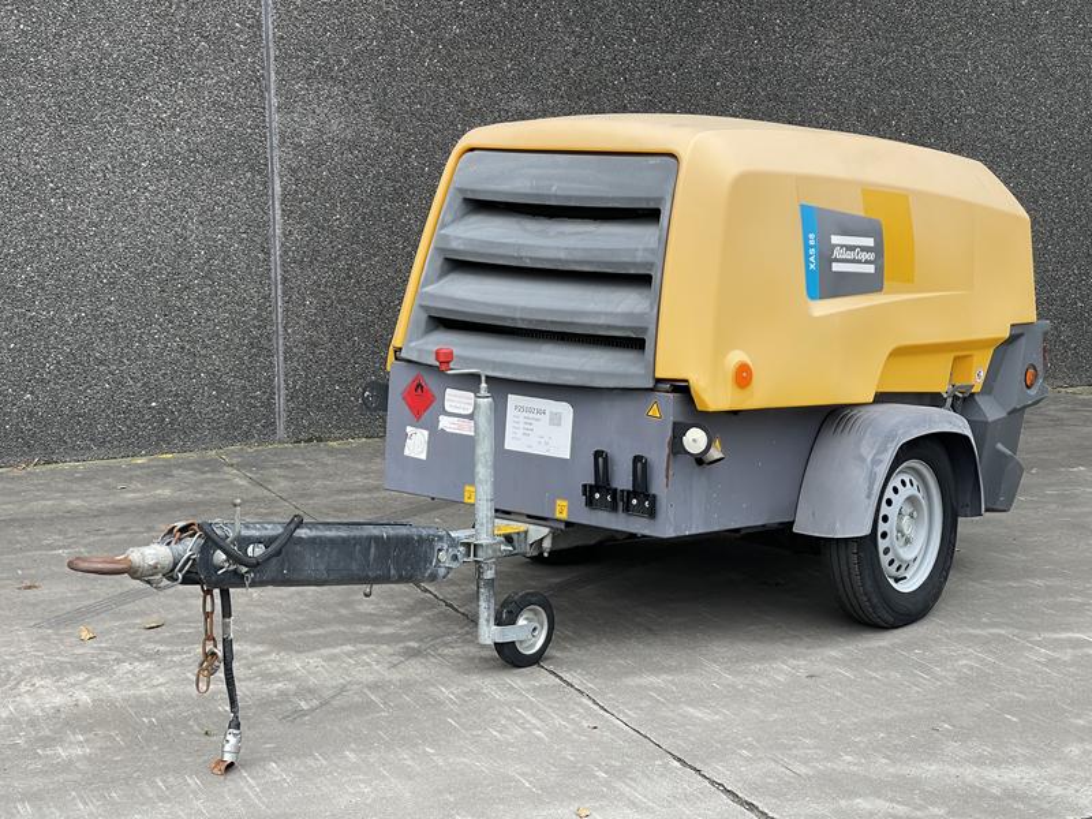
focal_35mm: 64
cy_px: 410
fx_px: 2019
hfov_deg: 30.3
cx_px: 546
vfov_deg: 22.9
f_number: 2.2
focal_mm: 7.5
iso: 20
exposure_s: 1/99
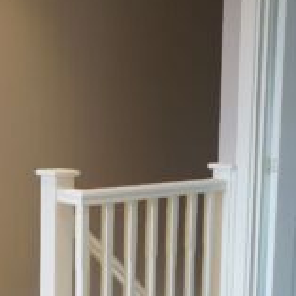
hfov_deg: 31.4
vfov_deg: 32.7
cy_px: 183
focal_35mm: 52
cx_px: 34
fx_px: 503
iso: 400
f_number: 4
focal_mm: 16
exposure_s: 1/20
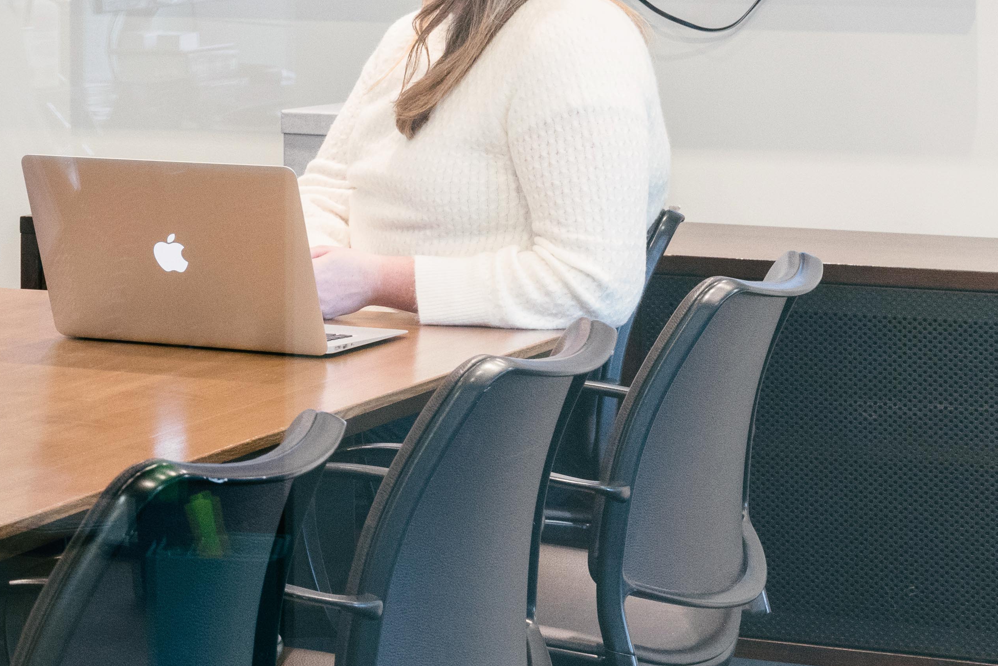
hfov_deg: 14.0
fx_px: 3798
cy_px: -141
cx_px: -520
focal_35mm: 137
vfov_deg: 9.9
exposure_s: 1/15
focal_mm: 44
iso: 1250
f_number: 9
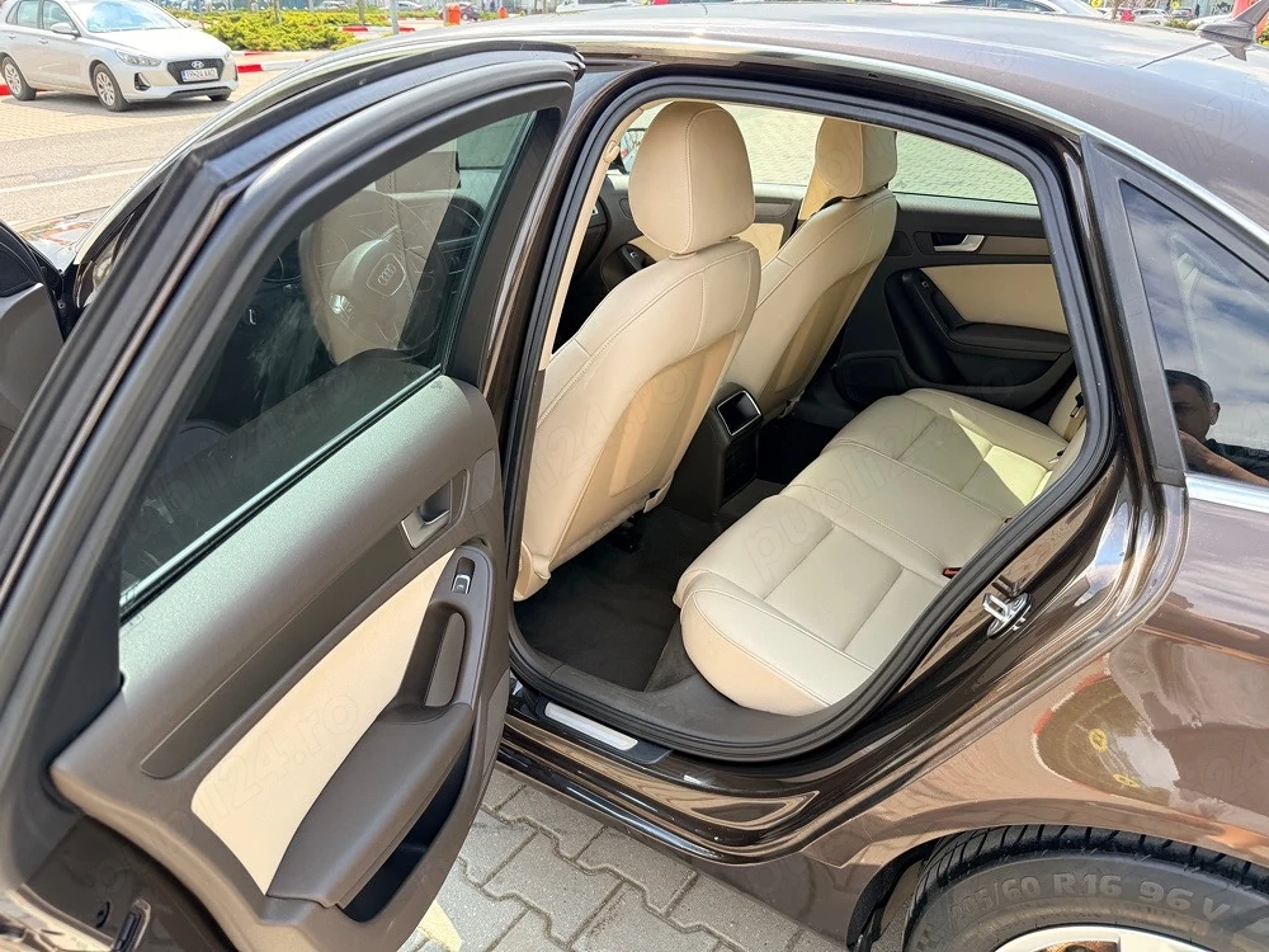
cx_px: 634
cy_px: 476
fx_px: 880
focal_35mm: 24
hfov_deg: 71.6
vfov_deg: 56.8
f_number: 1.78
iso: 100
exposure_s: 1/805
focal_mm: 6.76
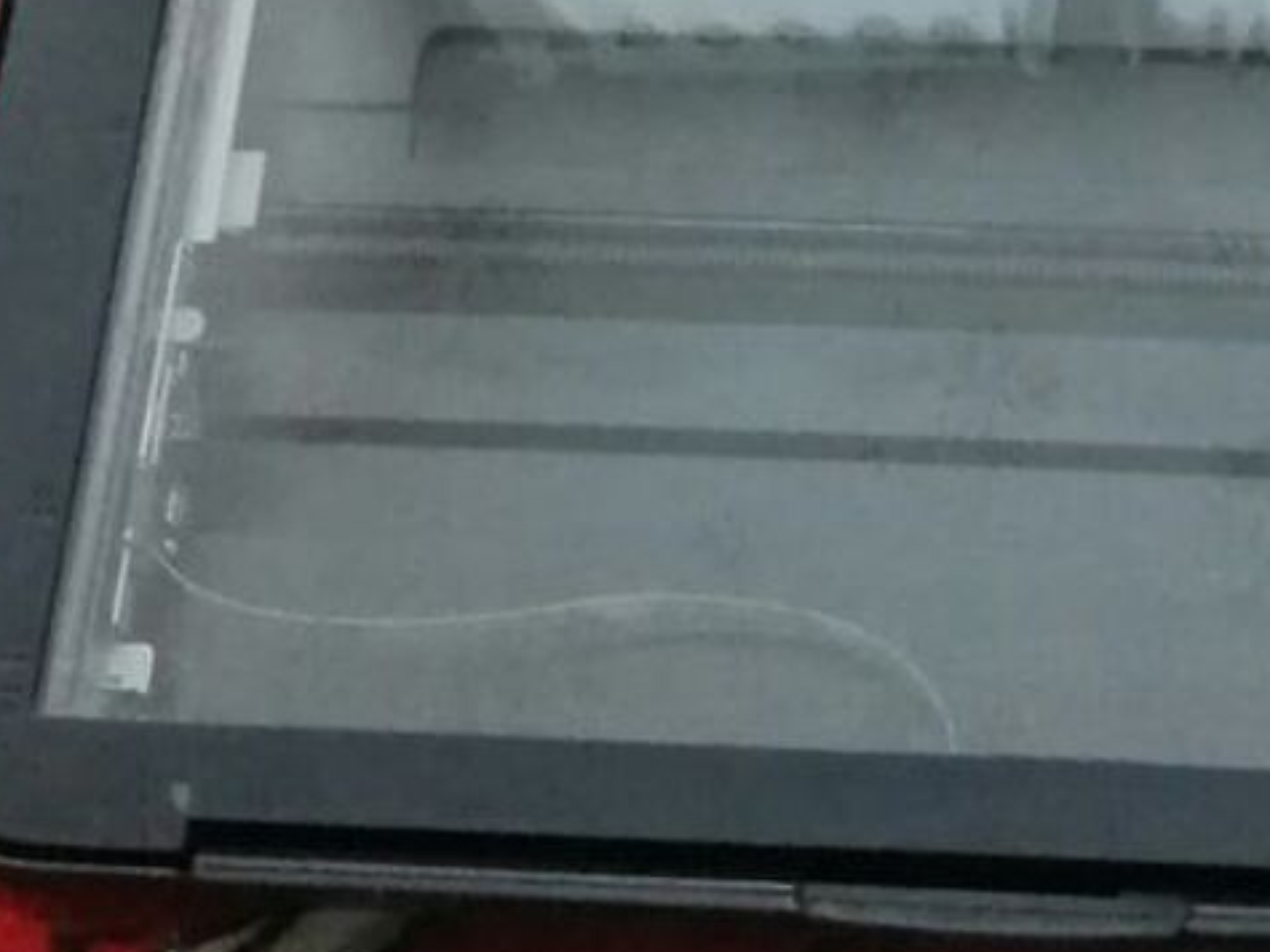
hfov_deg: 26.3
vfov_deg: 19.3
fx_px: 2678
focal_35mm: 73
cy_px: -92
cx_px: 960
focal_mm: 3.46
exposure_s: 1/25
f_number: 1.8
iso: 400
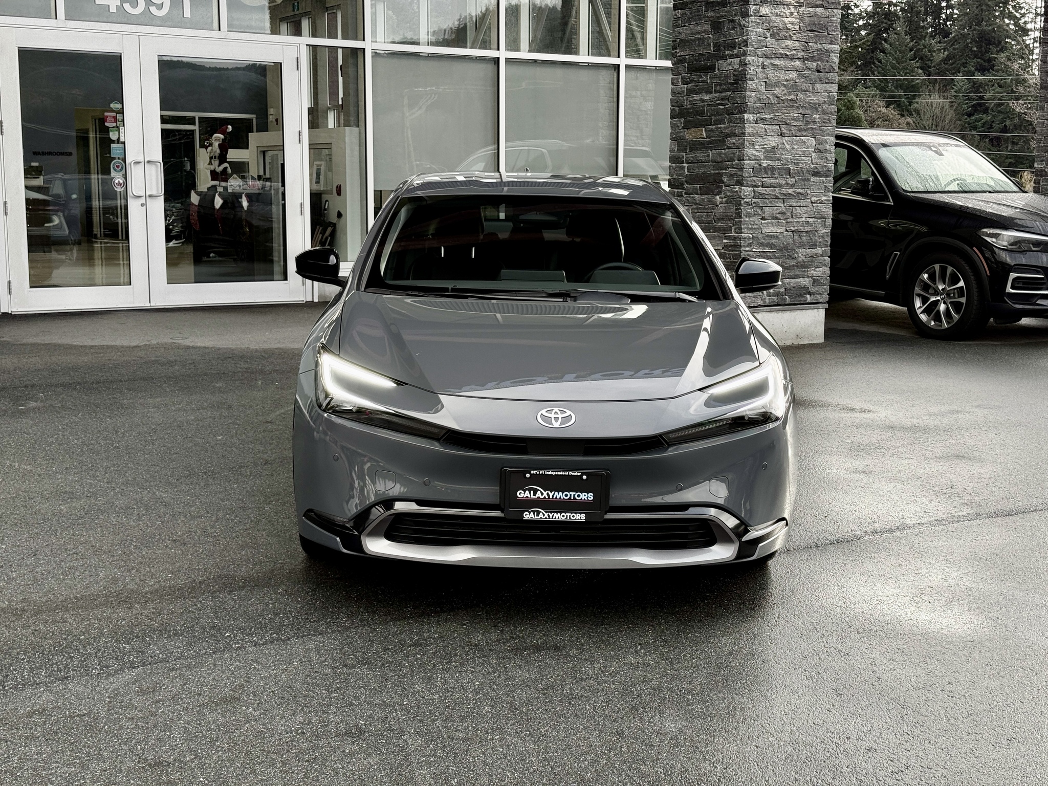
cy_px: 393
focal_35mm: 48
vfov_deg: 30.3
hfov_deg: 39.7
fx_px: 1453
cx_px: 524
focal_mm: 6.76
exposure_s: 1/241
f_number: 1.78
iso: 64
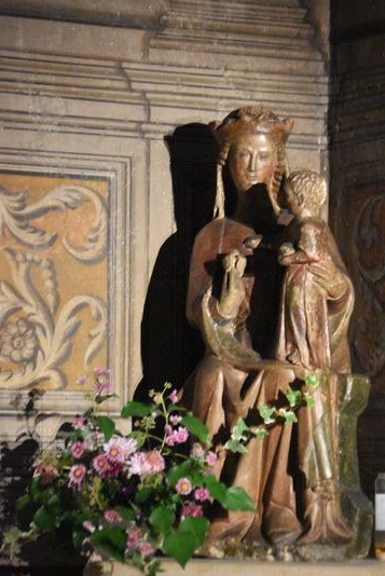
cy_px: 287
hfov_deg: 7.4
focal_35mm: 187
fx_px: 2988
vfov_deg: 11.0
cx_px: 230
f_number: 4.5
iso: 12800
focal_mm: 95
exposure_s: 1/50
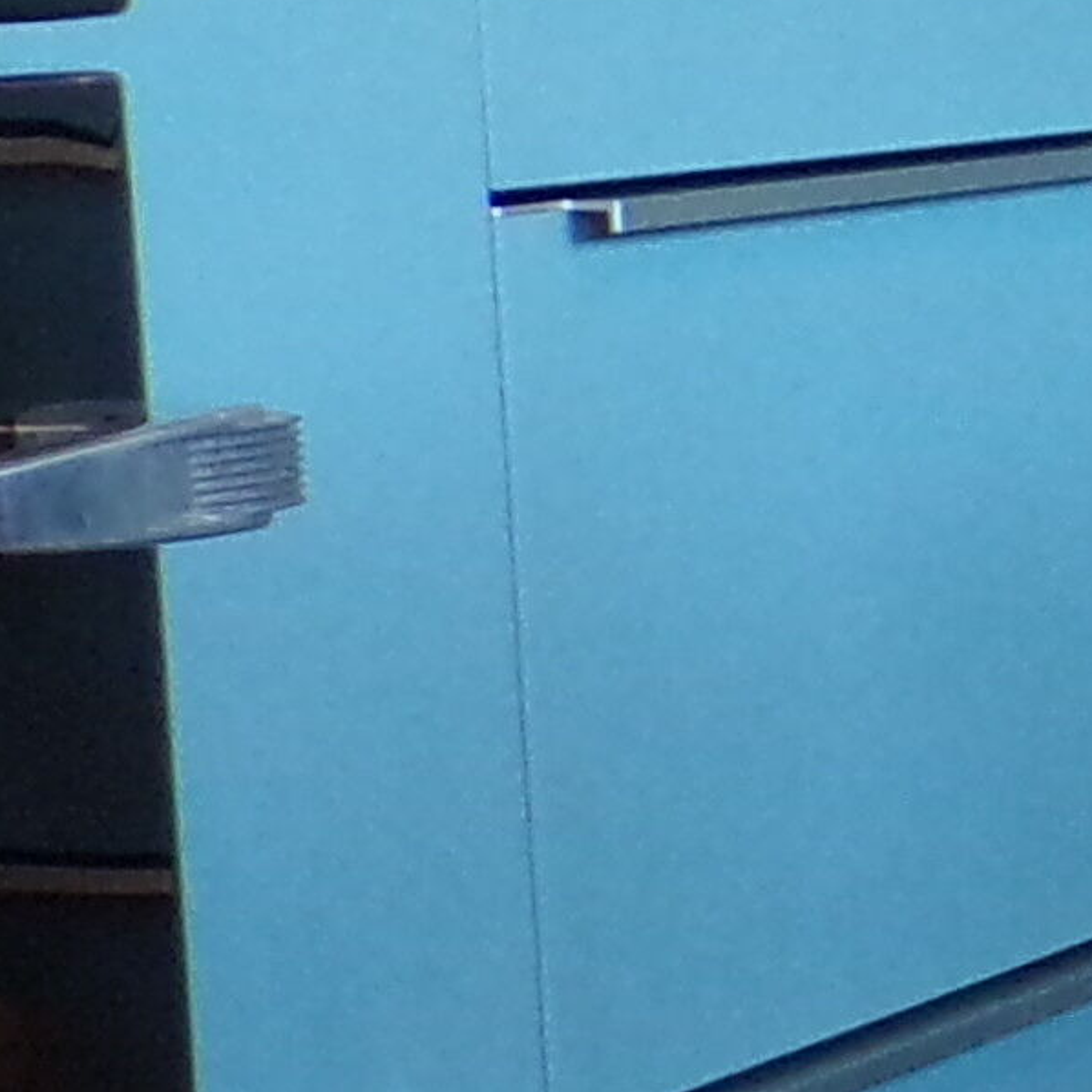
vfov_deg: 8.0
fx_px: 7780
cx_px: 4171
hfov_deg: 6.6
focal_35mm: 218
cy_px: 820
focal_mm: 5.8
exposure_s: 1/25
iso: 200
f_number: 3.2
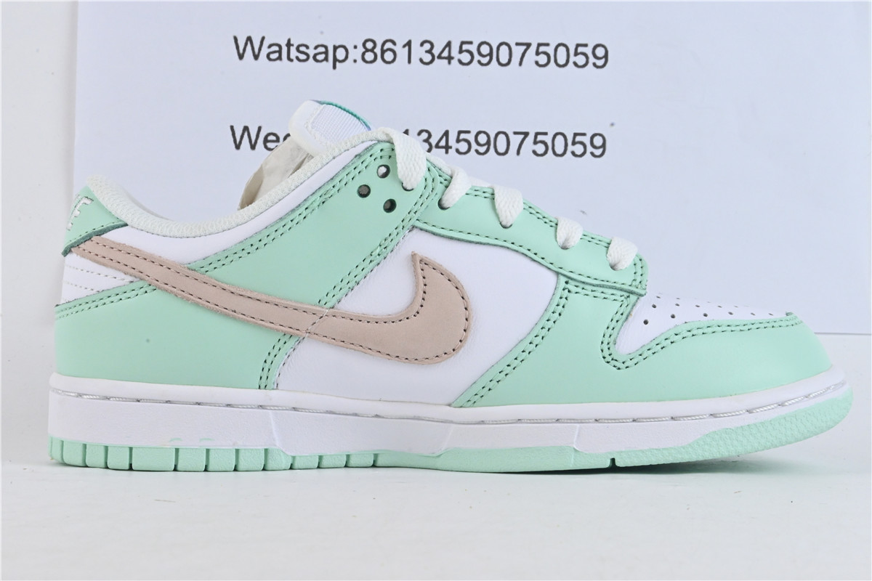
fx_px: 1708
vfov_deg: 19.3
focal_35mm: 70
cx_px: 436
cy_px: 290
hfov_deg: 28.6
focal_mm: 47
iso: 1250
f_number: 22
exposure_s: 1/25
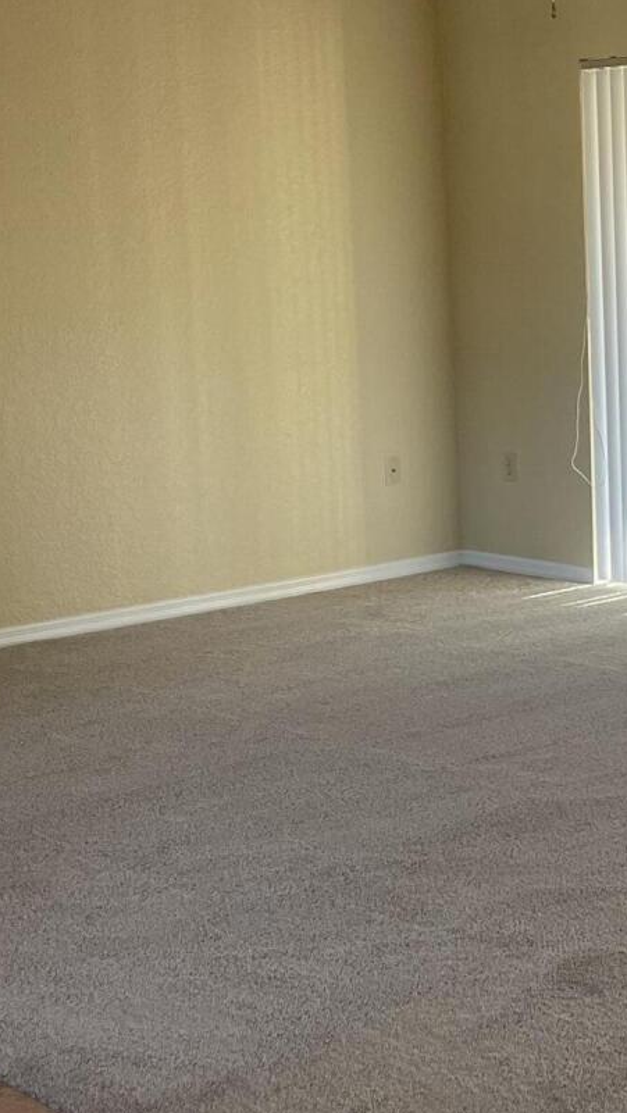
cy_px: 520
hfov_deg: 17.3
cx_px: 630
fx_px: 2008
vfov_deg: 31.0
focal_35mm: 68
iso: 125
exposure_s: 1/120
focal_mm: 5.1
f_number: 1.6
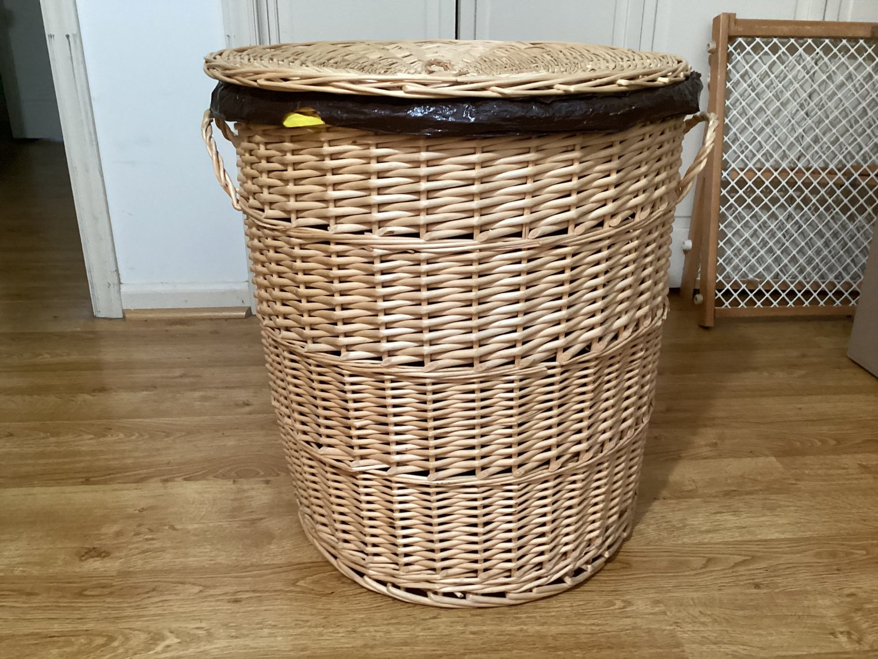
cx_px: 439
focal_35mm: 31
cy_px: 330
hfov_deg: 58.3
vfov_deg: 45.4
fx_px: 786
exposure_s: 1/33
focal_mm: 3.3
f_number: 2.4
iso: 400
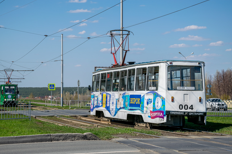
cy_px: 77
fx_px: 644
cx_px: 116
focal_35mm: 100
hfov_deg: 20.4
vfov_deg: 13.7
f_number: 8
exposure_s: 1/500
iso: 100
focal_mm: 66
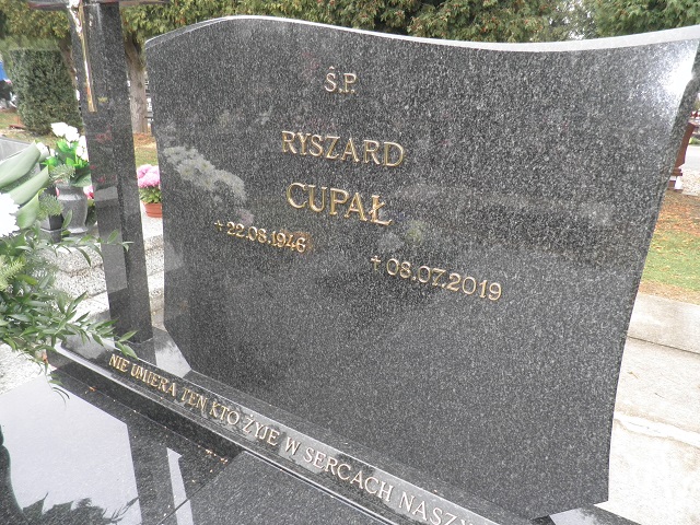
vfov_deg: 56.8
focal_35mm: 24
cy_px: 262
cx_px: 350
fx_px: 485
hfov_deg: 71.6
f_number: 3.3
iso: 160
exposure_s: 1/30
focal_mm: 4.3
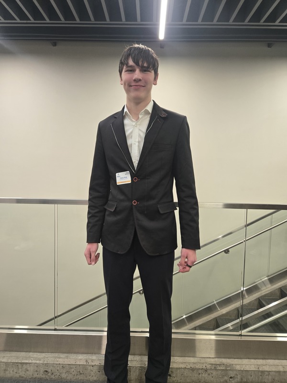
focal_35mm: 23
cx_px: 144
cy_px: 192
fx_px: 254
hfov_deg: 58.9
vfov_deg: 73.9
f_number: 1.8
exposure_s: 1/120
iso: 250
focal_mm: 5.4
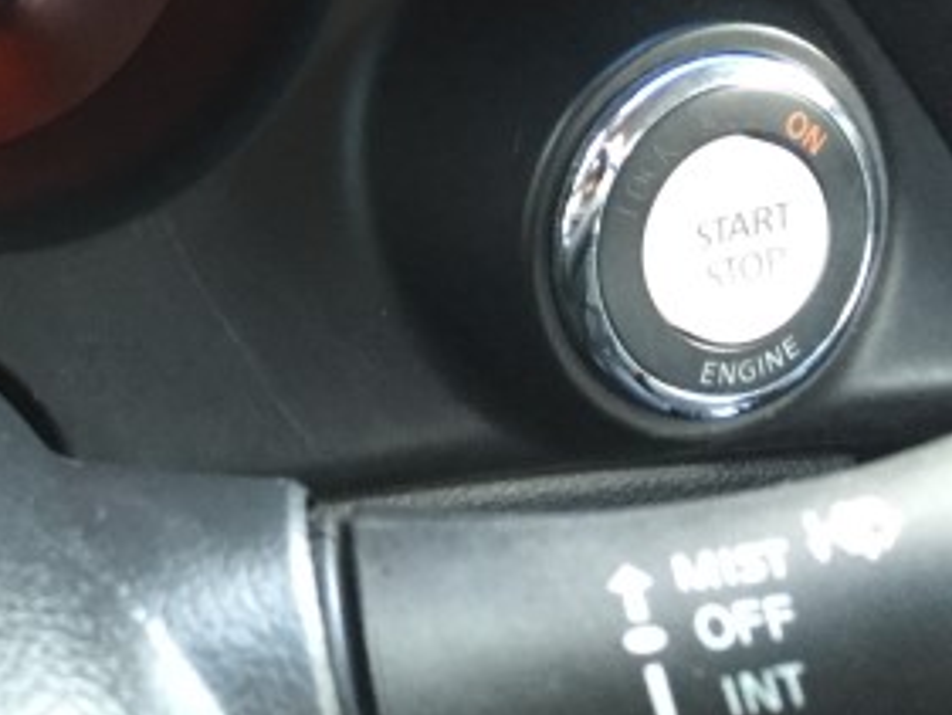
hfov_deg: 26.7
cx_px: -129
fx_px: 1816
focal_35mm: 66
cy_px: -64
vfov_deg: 21.2
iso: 200
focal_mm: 4.15
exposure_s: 1/30
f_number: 2.2
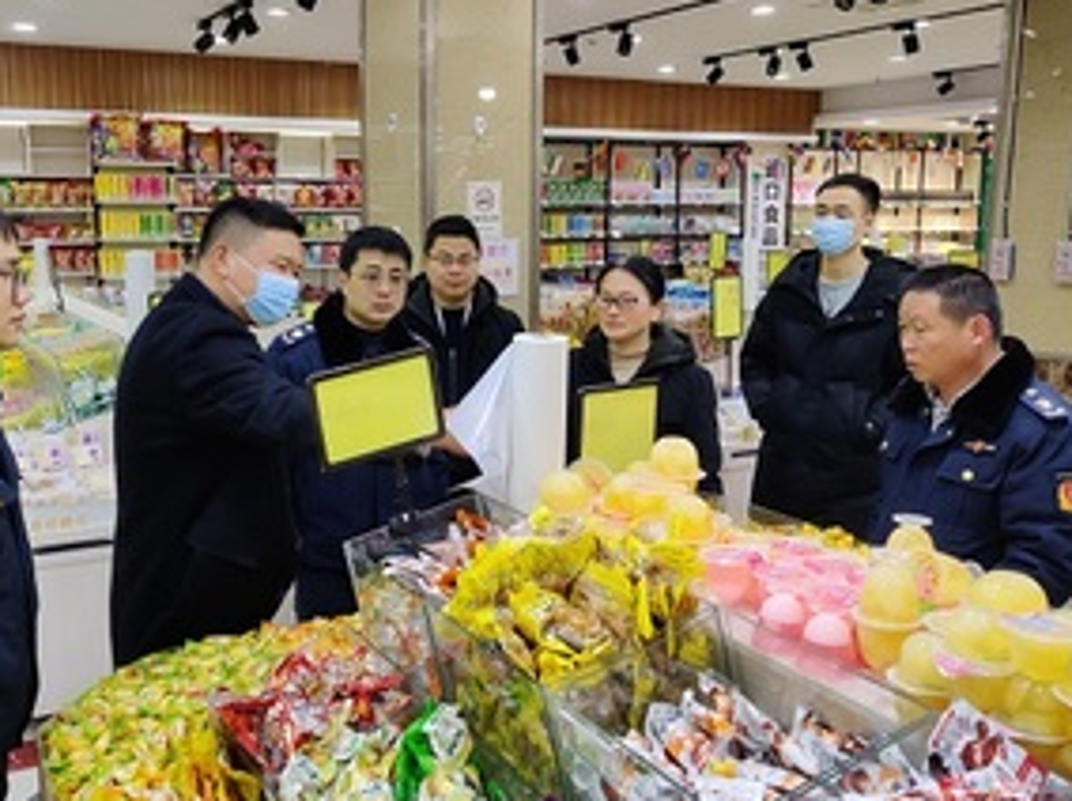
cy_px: 365
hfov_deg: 48.6
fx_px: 1175
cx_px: 411
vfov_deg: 37.6
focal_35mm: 38
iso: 160
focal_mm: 4.75
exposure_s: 1/50
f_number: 1.65
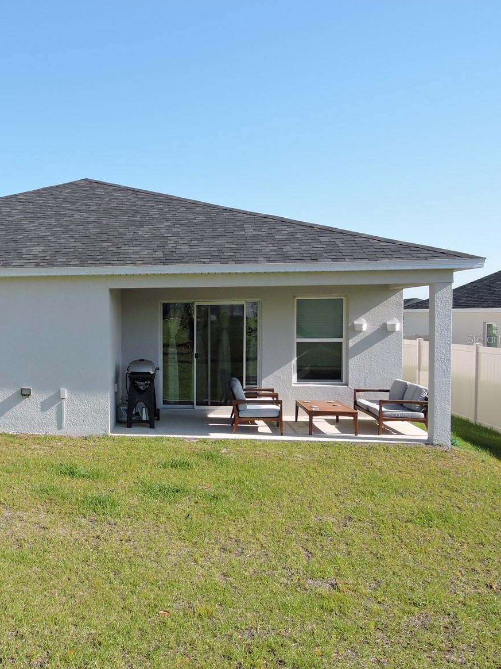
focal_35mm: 33
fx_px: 637
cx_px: 62
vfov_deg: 55.4
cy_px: 339
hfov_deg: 40.1
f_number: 3.3
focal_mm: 4.3
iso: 100
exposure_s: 1/800
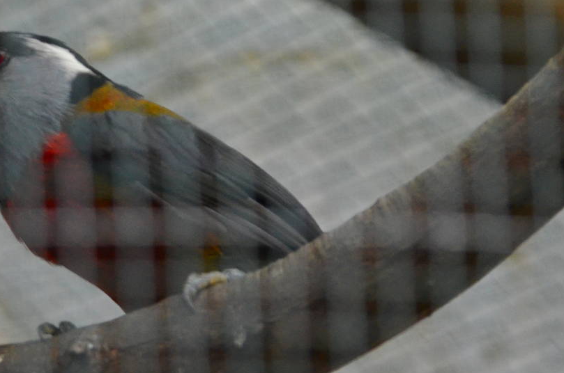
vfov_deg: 3.0
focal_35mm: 460
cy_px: 200
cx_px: 115
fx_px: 7192
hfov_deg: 4.5
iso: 2800
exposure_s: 1/125
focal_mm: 155
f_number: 5
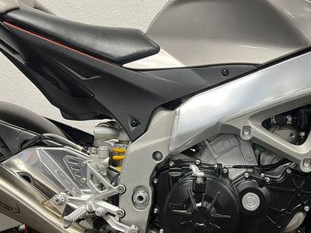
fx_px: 359
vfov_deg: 35.9
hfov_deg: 45.6
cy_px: 134
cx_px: 224
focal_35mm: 40
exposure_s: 1/50
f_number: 1.6
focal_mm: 5.1
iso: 160
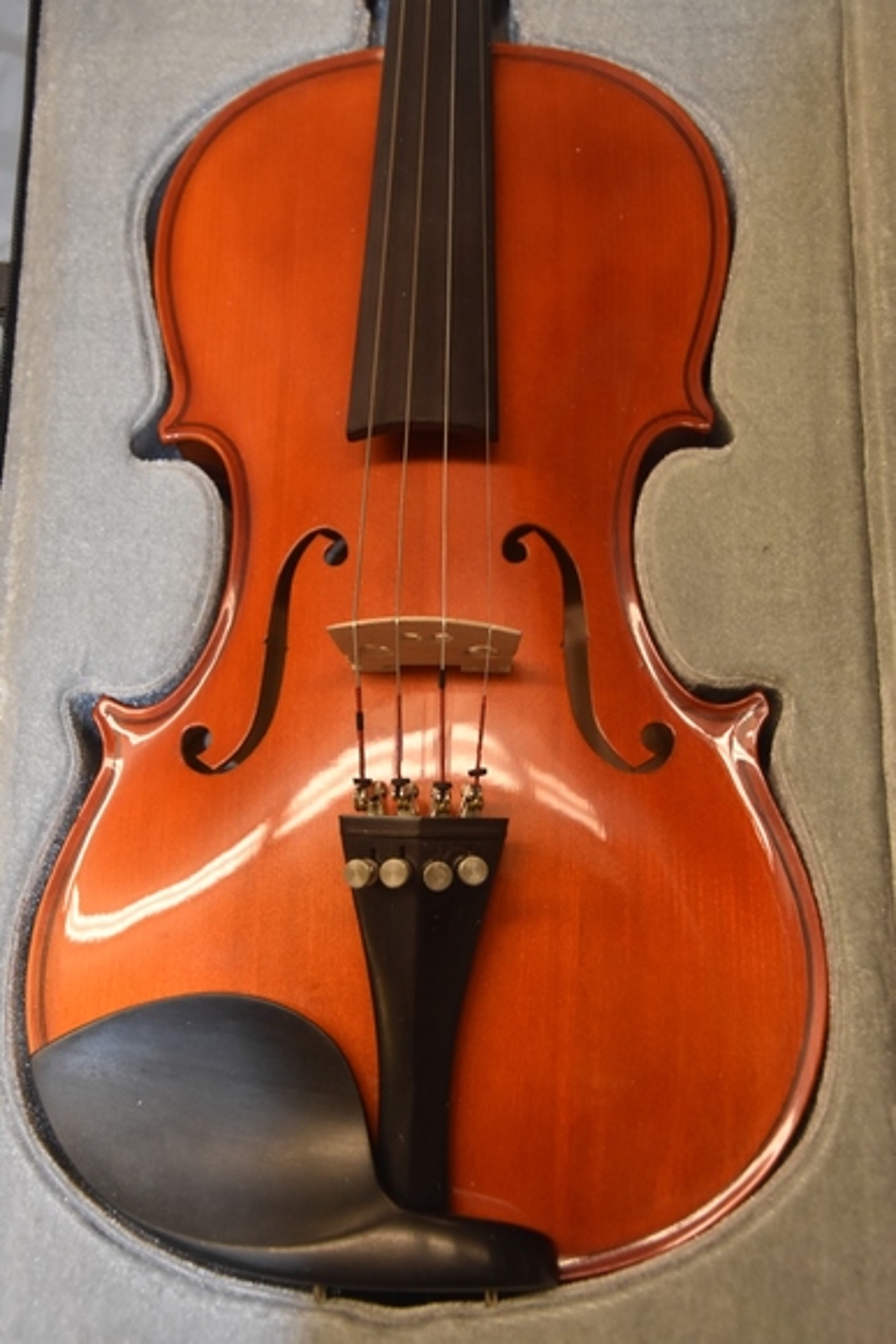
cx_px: 448
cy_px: 672
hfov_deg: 34.2
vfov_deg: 49.5
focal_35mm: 39
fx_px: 1455
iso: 1400
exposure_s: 1/60
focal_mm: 26
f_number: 3.8
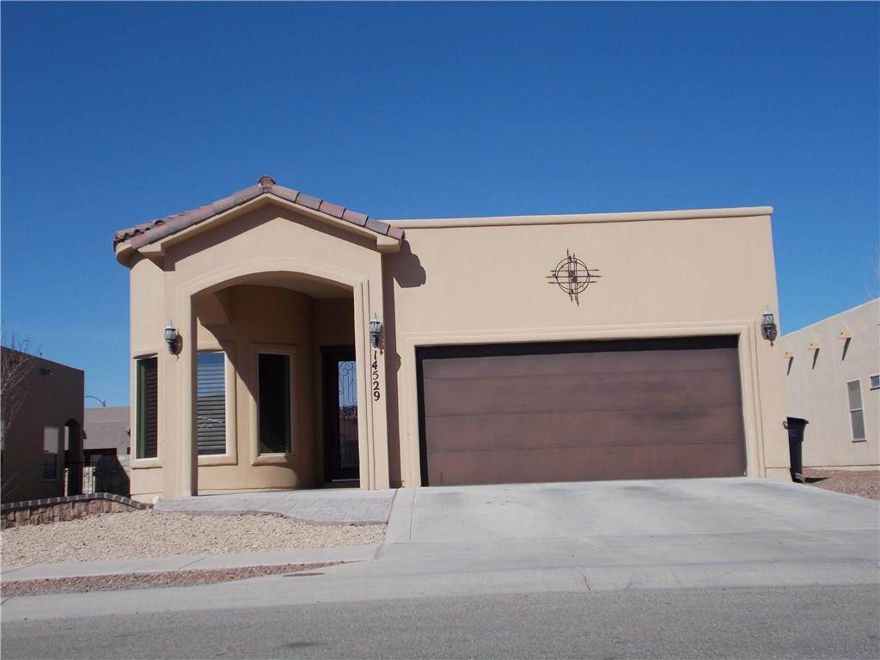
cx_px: 440
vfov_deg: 32.9
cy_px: 330
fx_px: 1119
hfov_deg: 42.9
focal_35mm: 44
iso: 80
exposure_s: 1/200
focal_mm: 7.9
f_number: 10.6
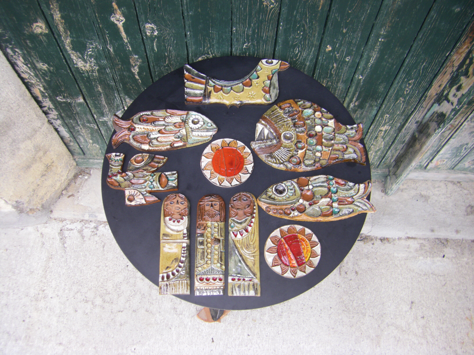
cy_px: 178
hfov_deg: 49.0
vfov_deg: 37.7
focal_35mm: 38
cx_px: 237
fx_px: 520
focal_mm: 6.3
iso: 64
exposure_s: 1/50
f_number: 3.5
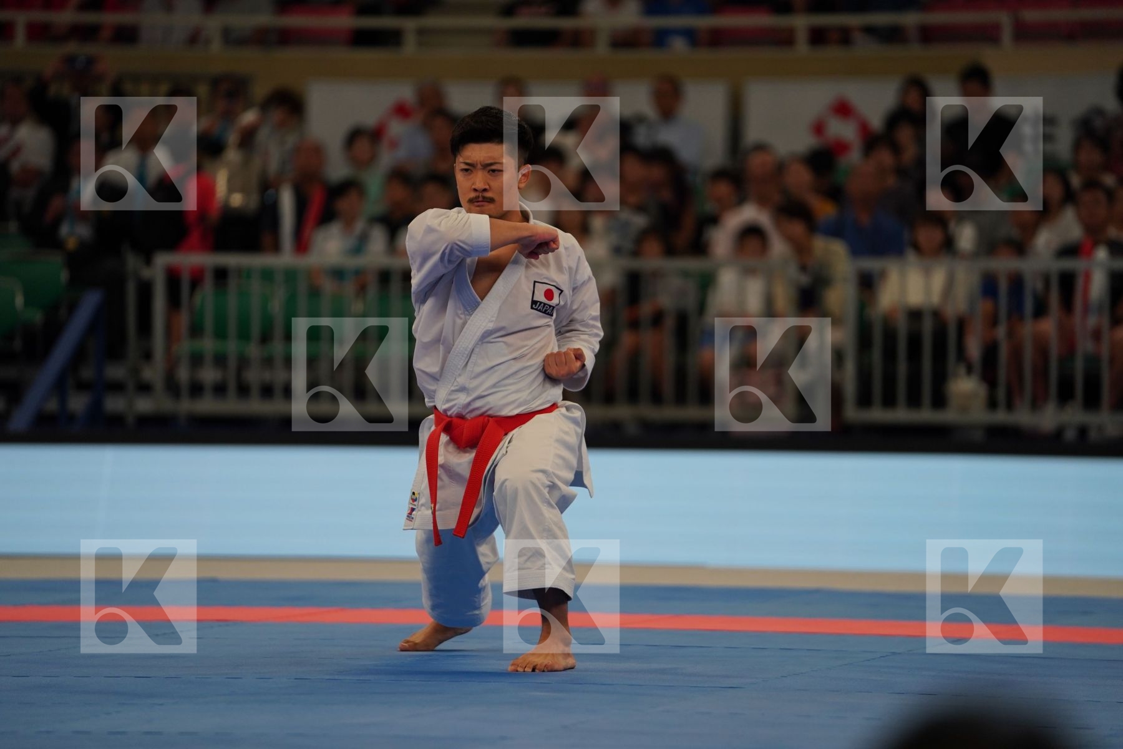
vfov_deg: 6.9
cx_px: 562
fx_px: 6176
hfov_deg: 10.4
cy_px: 374
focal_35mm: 198
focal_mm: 198
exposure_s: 1/1000
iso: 800
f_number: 2.8
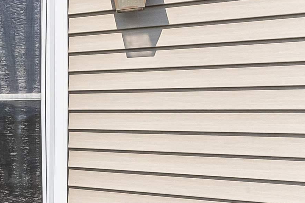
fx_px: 442
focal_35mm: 52
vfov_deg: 25.9
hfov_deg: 23.5
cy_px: 114
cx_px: -218
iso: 640
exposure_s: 1/640
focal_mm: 14.9
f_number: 18
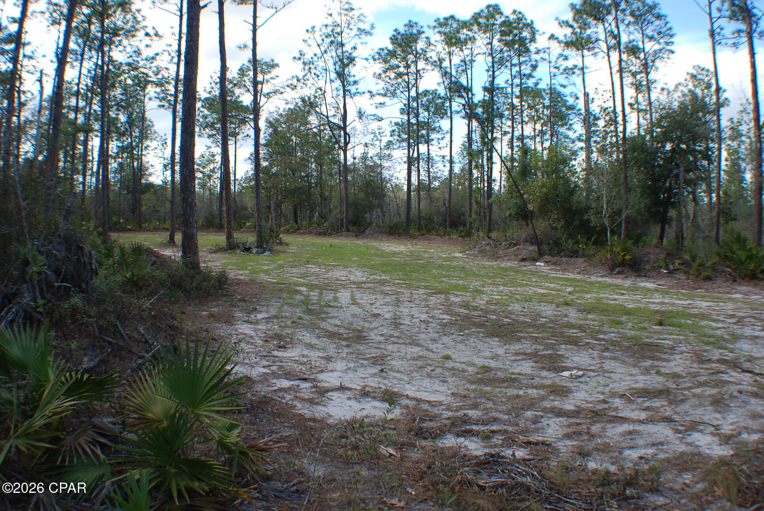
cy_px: 256
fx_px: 829
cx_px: 382
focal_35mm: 39
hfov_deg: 49.5
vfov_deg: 34.3
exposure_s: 1/200
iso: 250
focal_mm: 26
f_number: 7.1
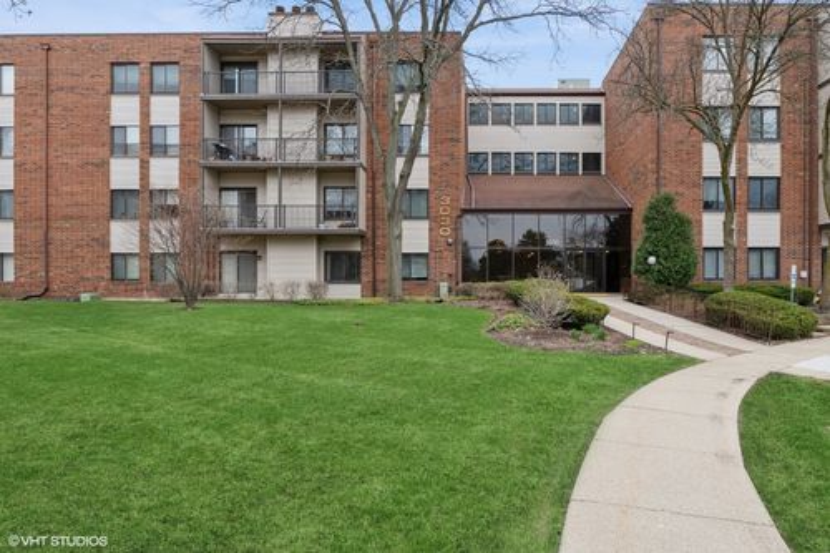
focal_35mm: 20
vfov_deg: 61.9
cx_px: 415
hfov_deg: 84.0
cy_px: 276
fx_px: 461
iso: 200
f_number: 8
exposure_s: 1/160
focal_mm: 20
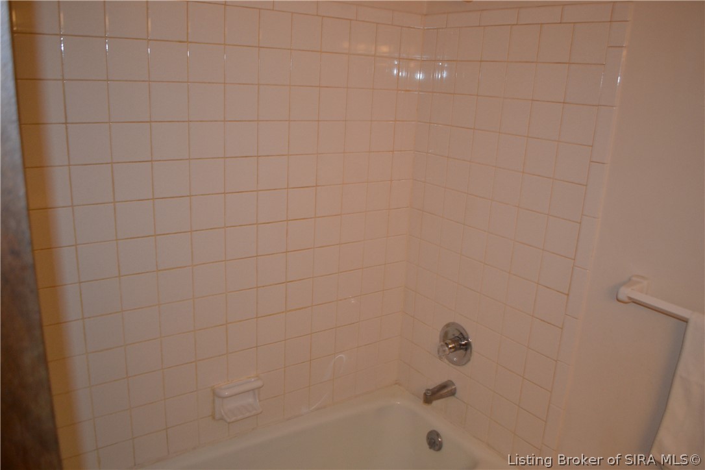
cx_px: 352
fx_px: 529
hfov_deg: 67.4
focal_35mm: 27
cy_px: 235
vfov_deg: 47.9
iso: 900
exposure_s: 1/60
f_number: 3.5
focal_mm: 18
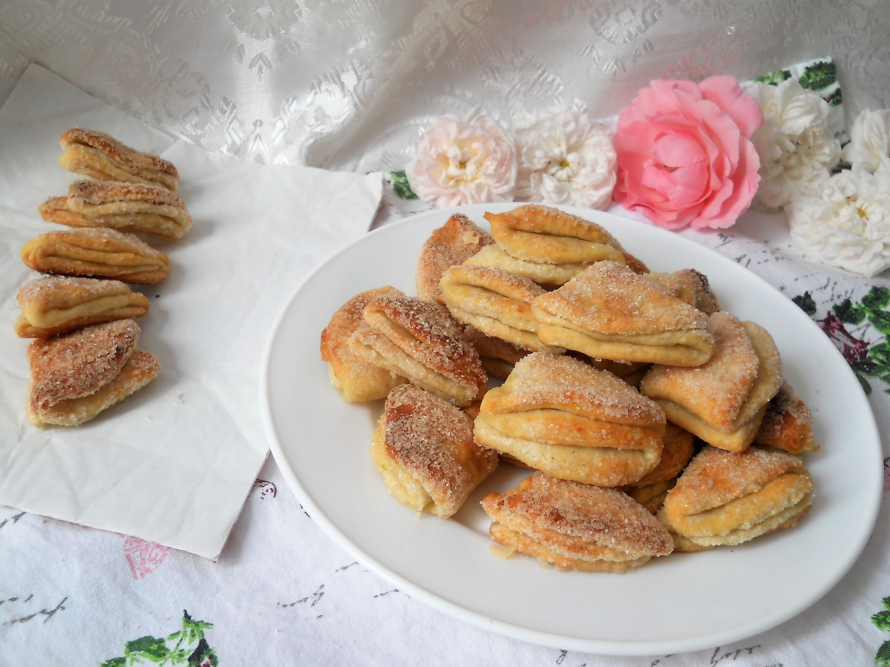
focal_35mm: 41
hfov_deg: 45.8
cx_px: 445
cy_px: 334
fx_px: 1054
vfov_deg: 35.1
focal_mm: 6.72
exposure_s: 1/40
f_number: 3.1
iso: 80
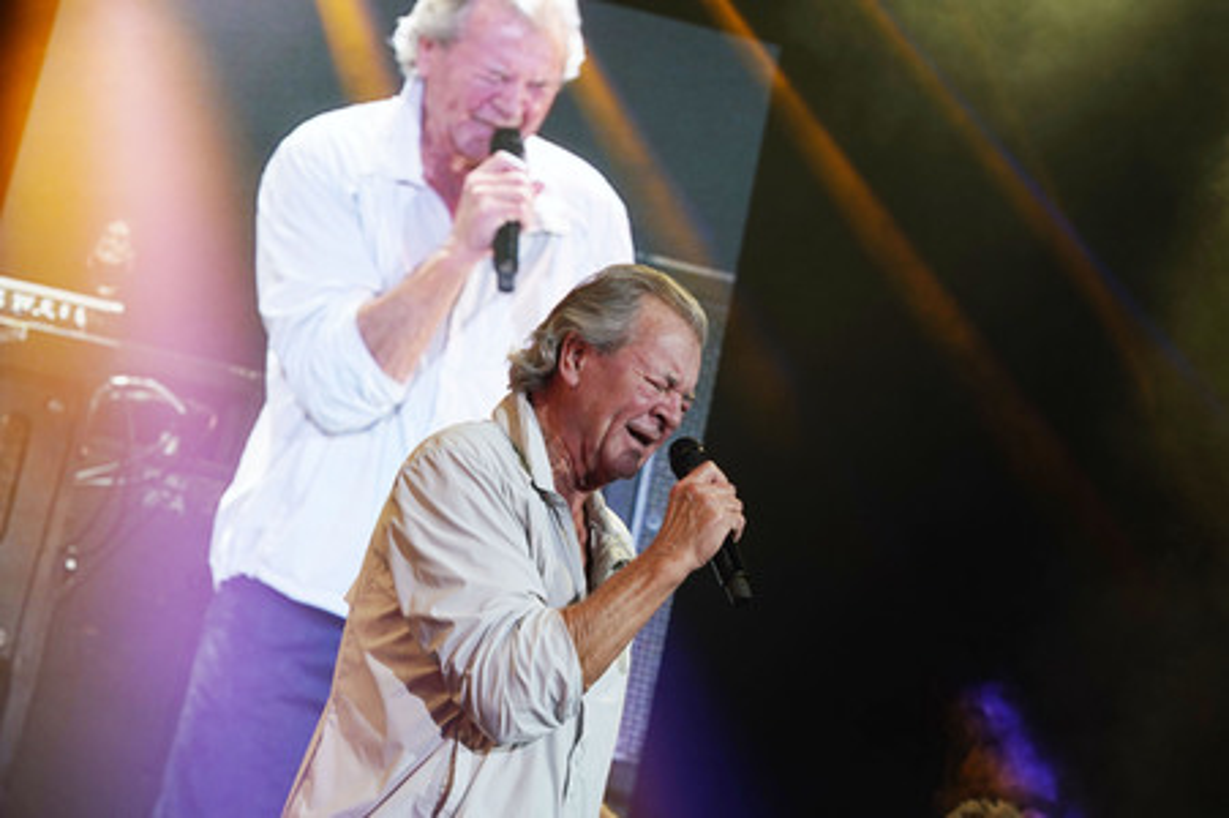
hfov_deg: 24.8
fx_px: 2797
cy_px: 409
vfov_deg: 16.6
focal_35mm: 82
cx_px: 614
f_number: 5
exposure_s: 1/160
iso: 640
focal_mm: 82
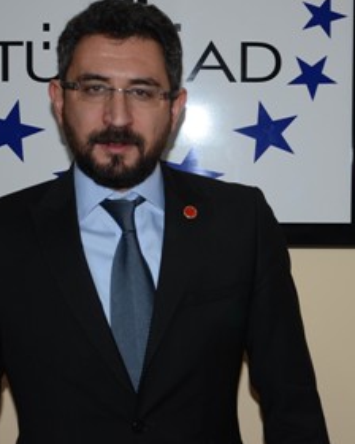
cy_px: 223
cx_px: 216
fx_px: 1034
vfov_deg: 24.2
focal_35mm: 79
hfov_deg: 19.5
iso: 400
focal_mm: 35
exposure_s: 1/60
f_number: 4.5
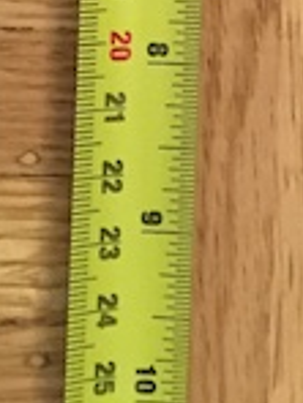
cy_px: -321
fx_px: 1832
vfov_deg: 11.6
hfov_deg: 9.2
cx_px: 431
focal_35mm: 157
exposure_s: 1/15
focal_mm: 4.15
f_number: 2.2
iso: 320
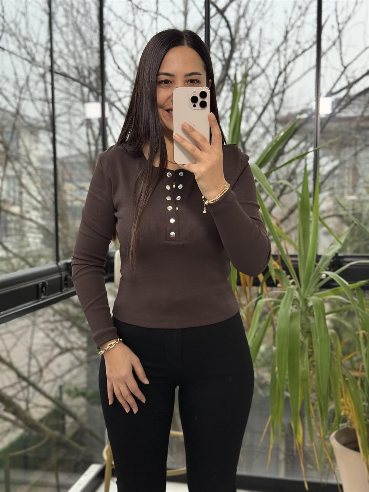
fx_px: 682
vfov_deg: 39.7
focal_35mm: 48
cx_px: 184
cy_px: 246
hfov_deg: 30.3
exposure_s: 1/88
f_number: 1.78
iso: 100
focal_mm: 6.76
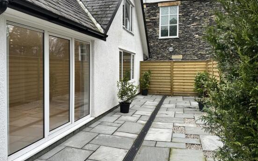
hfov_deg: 68.4
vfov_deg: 45.9
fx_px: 190
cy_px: 73
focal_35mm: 27
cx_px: 129
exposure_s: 1/147
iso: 64
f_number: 1.78
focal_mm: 6.86
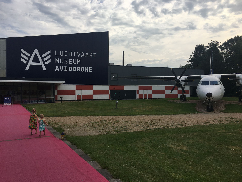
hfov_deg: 61.7
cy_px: 91
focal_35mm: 29
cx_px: 121
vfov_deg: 48.2
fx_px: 203
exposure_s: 1/1972
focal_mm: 4.15
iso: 25
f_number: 2.2
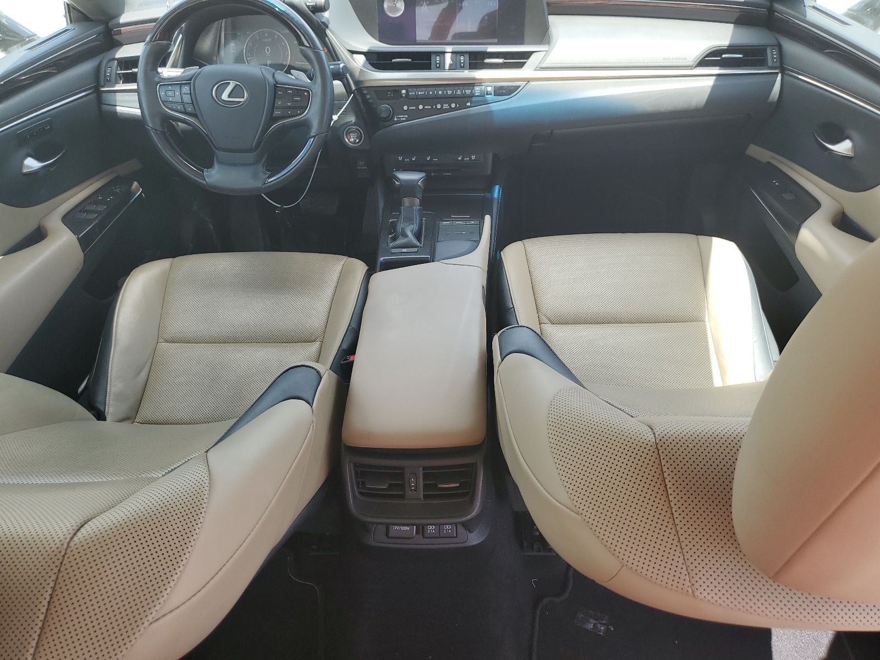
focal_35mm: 26
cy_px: 330
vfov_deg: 53.1
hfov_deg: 67.3
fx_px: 661
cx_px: 440
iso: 50
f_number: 1.5
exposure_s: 1/312
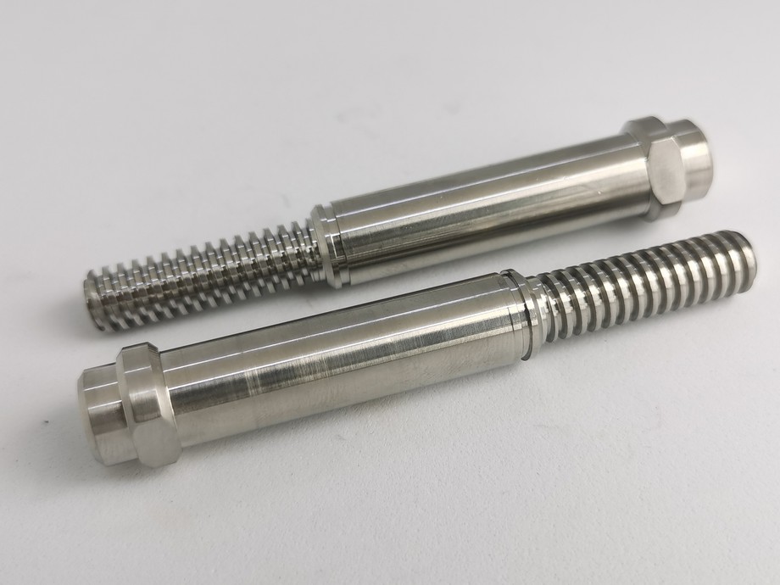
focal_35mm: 42
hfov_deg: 44.8
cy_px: 292
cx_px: 390
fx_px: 946
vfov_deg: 34.3
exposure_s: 1/687
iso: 50
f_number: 1.8
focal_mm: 5.58
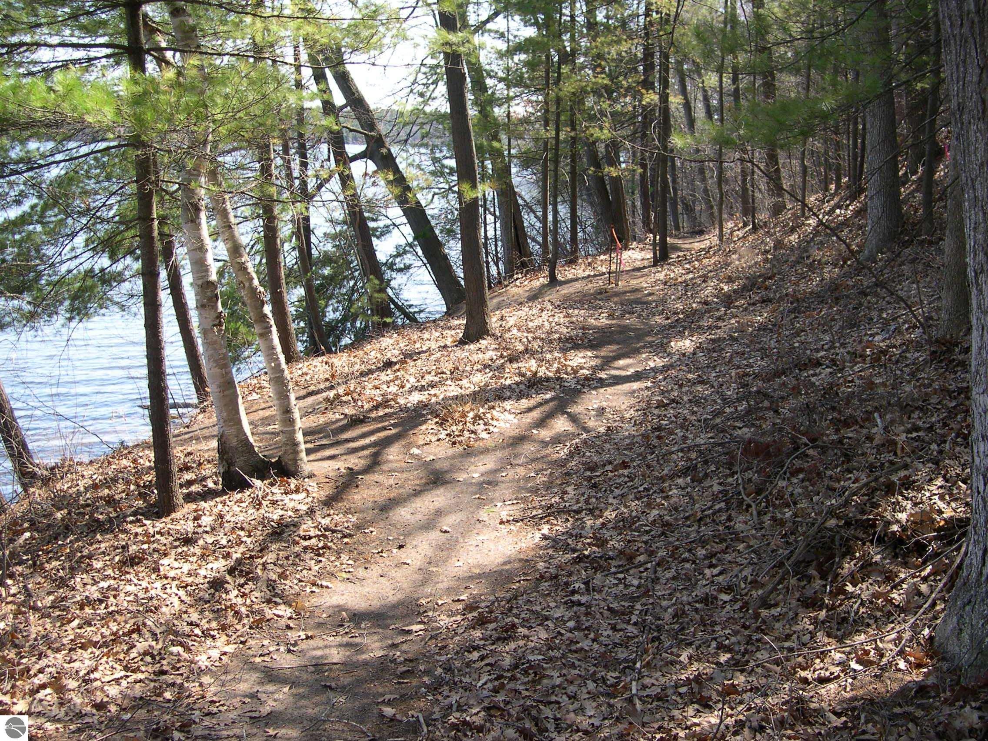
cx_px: 494
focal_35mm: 38
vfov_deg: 37.7
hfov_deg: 49.0
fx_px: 1085
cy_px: 370
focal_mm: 8
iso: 100
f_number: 2.8
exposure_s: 1/251
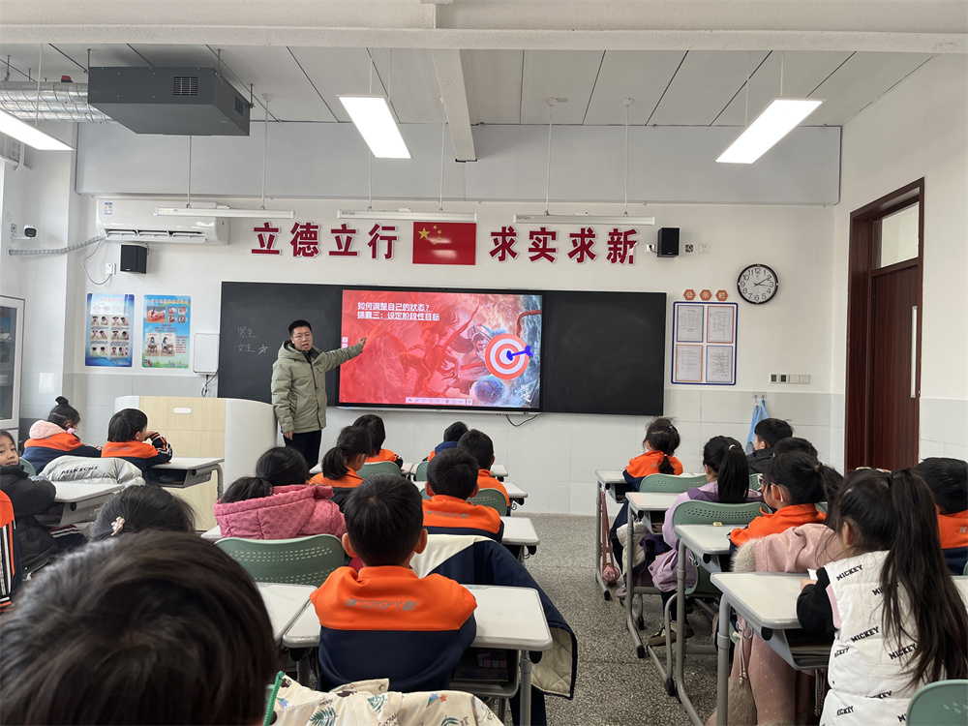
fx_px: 727
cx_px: 484
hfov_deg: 67.3
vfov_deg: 53.1
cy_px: 363
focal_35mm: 26
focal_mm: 5.1
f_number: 1.6
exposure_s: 1/122
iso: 100
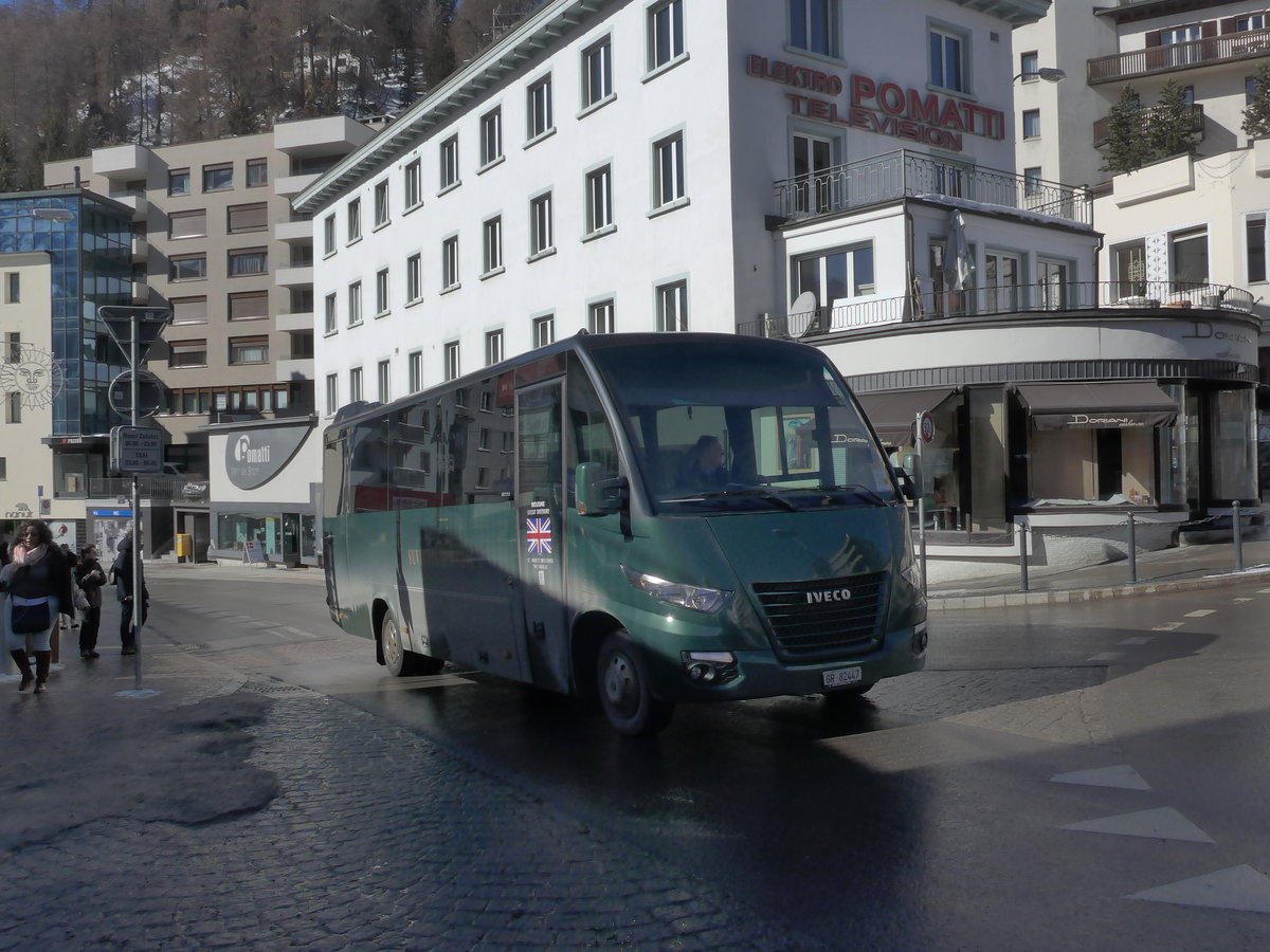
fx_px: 1064
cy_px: 476
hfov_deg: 61.7
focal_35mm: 29
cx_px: 635
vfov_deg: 48.2
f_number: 6.3
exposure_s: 1/800
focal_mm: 6
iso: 160
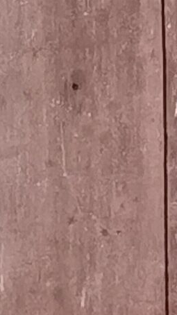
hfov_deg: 3.3
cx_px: 498
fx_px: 3041
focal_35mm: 364
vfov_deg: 5.5
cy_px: 1009
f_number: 1.9
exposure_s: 1/33.3
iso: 500
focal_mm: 6.71
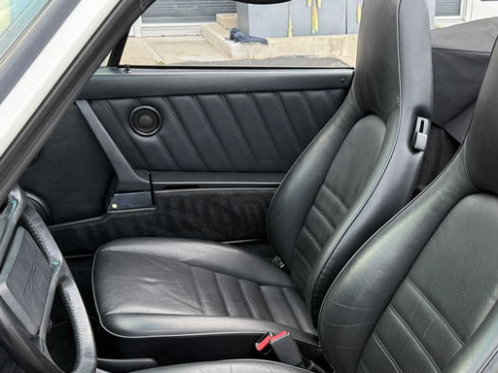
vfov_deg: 29.4
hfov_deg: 38.5
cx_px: 378
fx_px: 691
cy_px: 314
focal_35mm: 48
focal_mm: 6.76
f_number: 1.78
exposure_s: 1/243
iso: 100
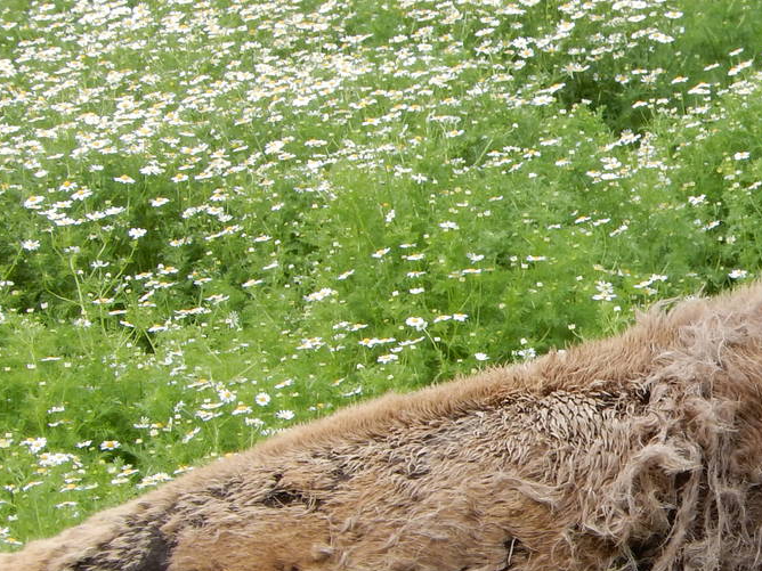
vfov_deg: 2.3
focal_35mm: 640
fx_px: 14088
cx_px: 832
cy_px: 356
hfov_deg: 3.1
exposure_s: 1/100
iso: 125
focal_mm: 47.8
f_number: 5.9
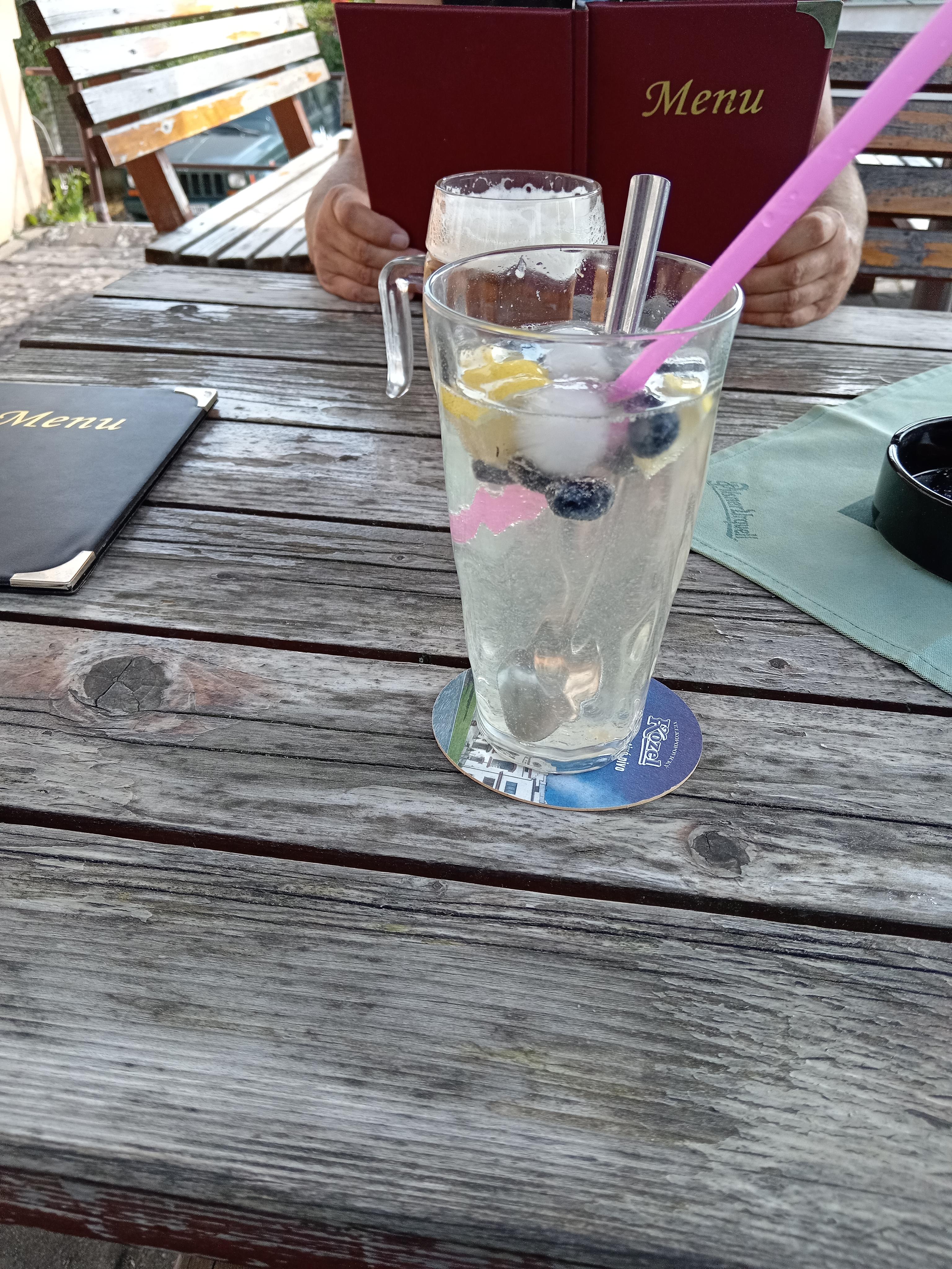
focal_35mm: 27
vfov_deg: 65.3
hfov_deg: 51.4
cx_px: 476
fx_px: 990
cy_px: 634
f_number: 1.9
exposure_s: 1/900
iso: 697
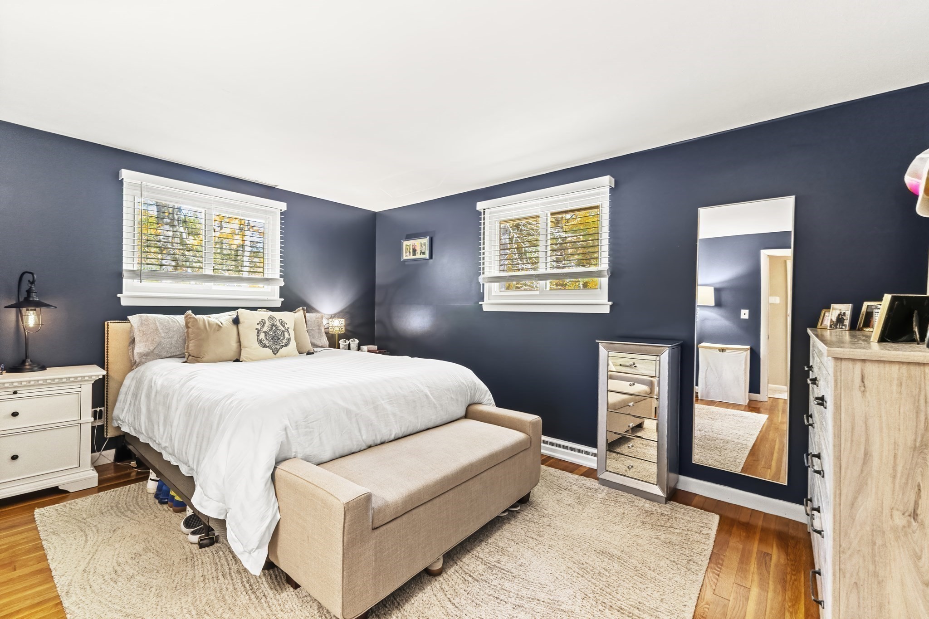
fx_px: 387
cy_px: 310
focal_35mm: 15
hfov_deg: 100.4
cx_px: 464
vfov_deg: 77.3
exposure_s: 1/1.67
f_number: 8
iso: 800
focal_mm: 10
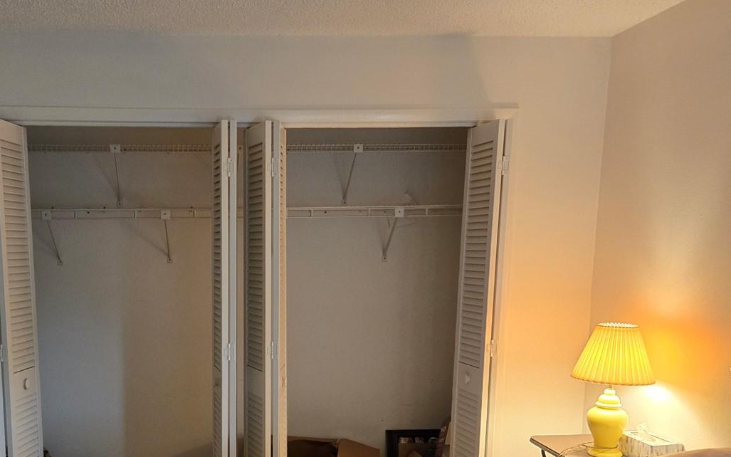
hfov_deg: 50.3
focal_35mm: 38
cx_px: 227
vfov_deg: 32.6
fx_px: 757
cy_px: 372
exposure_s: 1/120
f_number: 1.8
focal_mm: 5.4
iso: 500
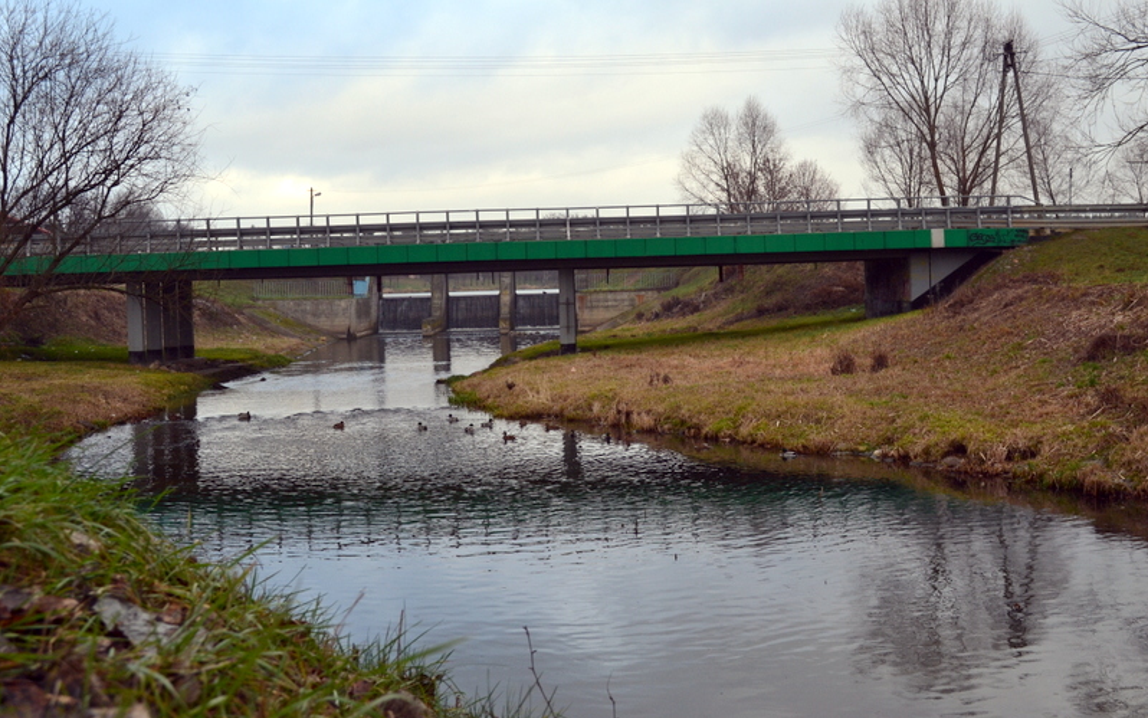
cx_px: 574
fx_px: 1439
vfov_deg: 28.0
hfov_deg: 43.5
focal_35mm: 46
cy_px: 338
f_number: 9
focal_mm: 30
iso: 400
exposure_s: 1/100
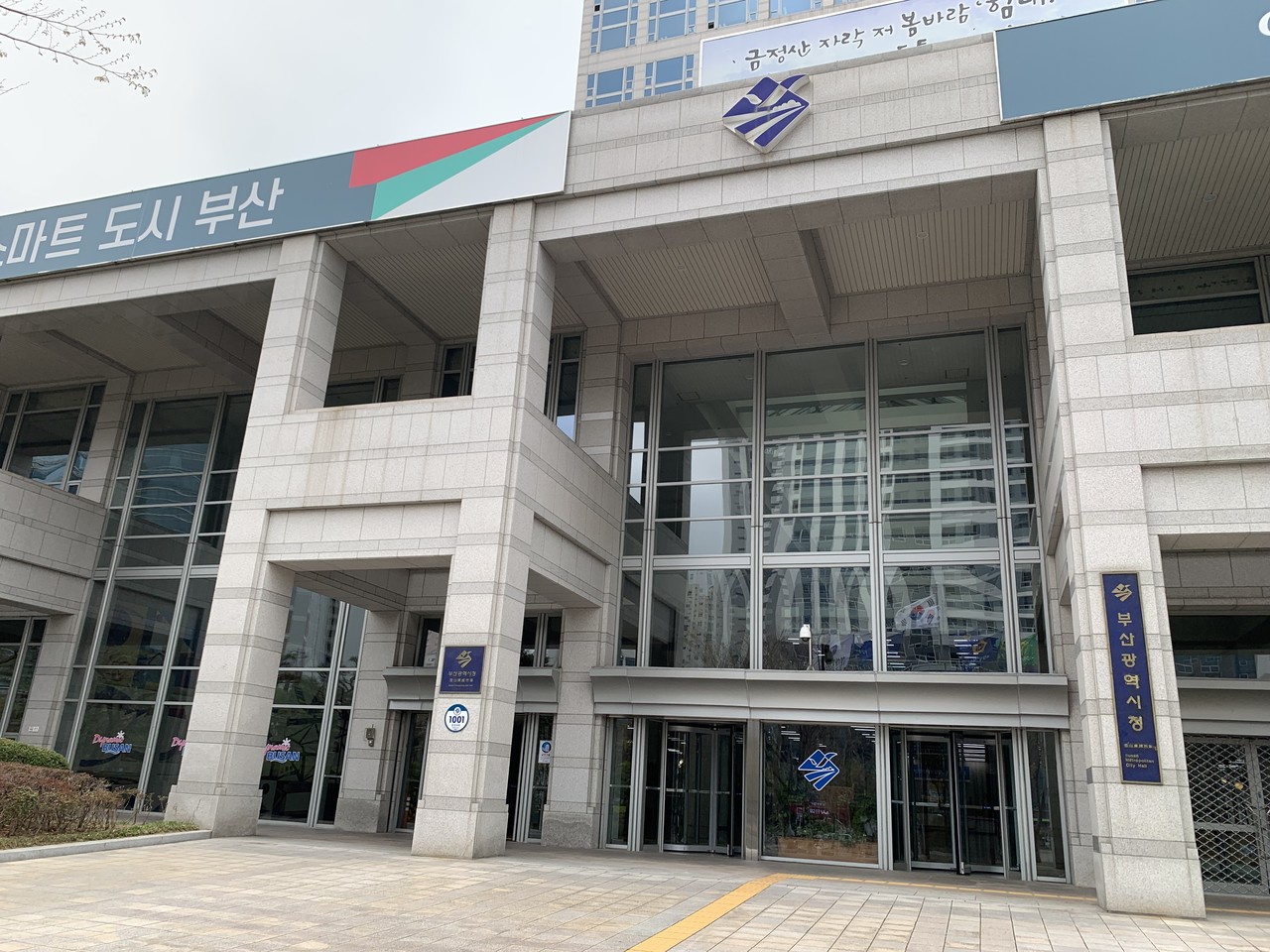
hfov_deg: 67.3
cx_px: 635
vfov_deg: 53.1
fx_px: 954
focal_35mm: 26
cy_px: 476
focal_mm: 4.25
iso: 25
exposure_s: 1/711
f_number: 1.8
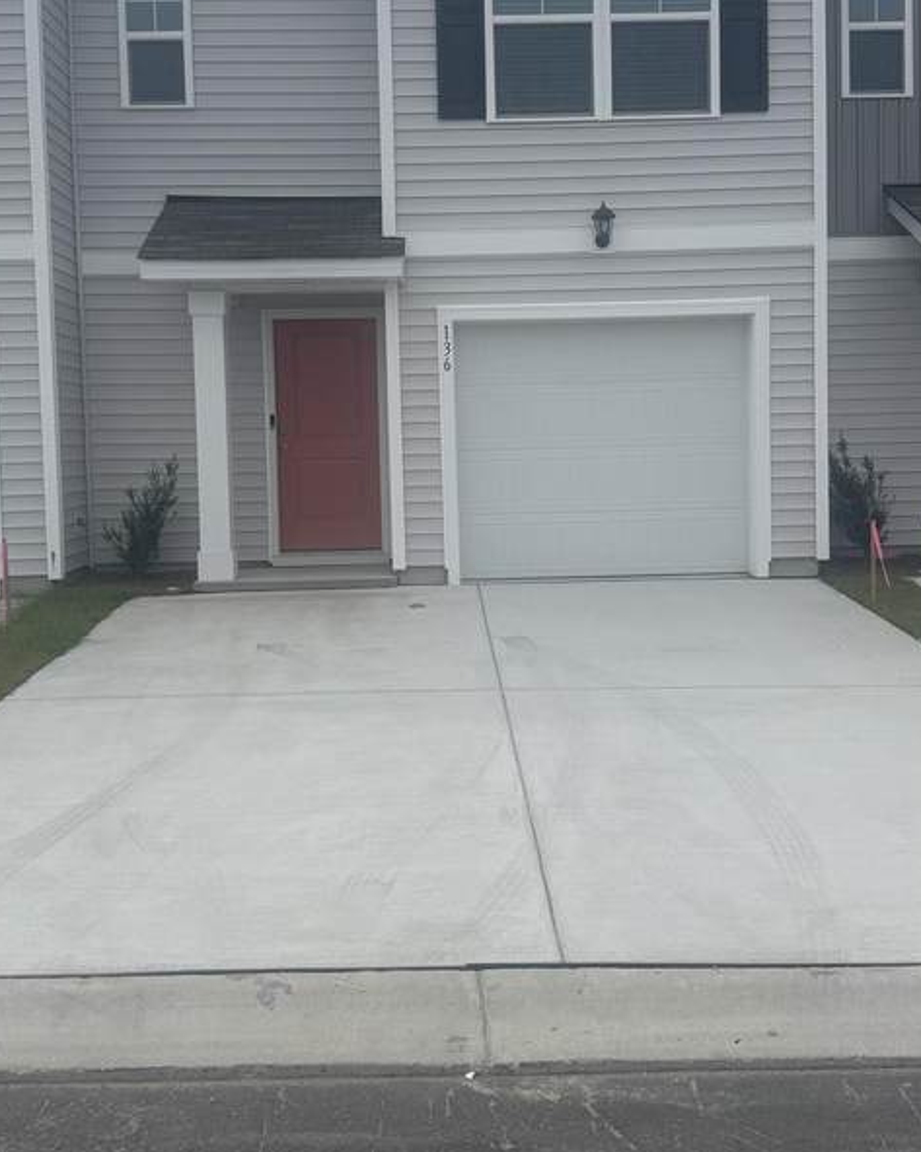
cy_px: 496
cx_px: 460
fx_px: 1296
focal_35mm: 38
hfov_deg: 39.1
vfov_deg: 47.8
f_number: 1.78
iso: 80
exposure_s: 1/6711
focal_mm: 6.76
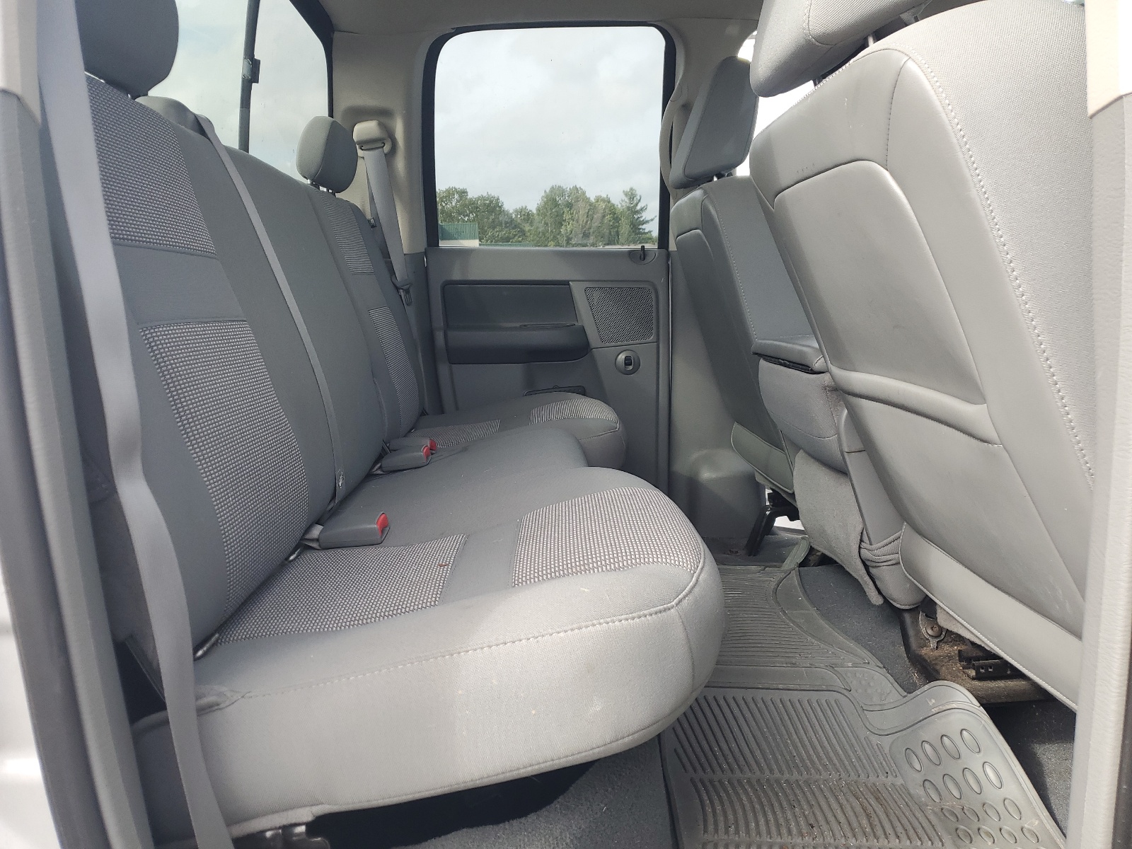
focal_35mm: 26
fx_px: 850
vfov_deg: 53.1
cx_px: 566
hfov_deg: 67.3
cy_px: 424
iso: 50
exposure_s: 1/357
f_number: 1.5
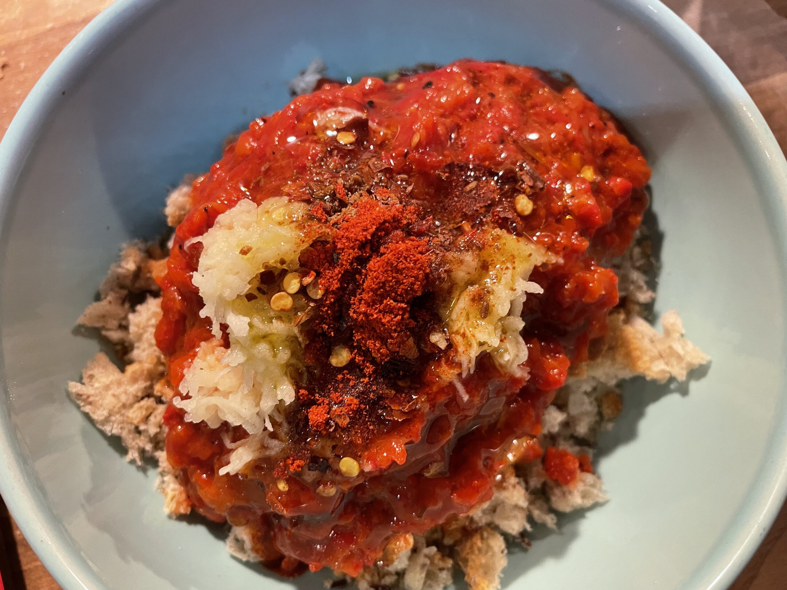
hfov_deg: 67.3
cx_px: 394
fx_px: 591
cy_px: 295
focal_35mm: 26
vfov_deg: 53.1
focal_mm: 4.2
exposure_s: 1/50
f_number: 1.6
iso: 250
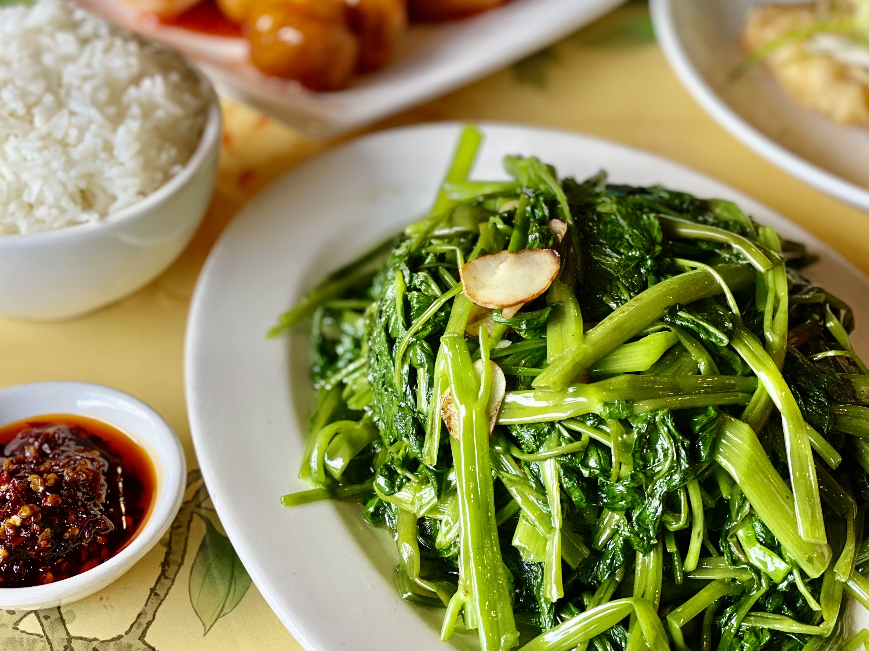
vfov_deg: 21.0
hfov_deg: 27.8
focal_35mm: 70
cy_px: 286
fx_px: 1757
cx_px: 437
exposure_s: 1/120
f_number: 2
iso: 64
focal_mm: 6
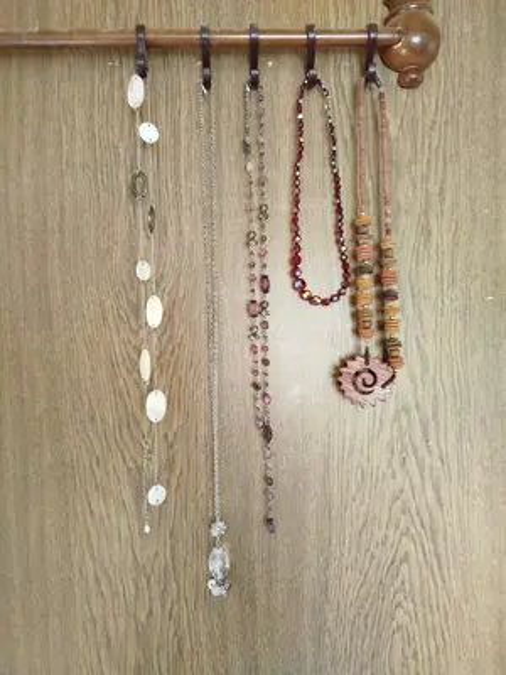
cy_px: 338
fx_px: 468
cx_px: 253
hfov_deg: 56.8
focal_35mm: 24
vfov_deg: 71.6
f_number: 1.7
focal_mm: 5.31
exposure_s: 1/33
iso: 400
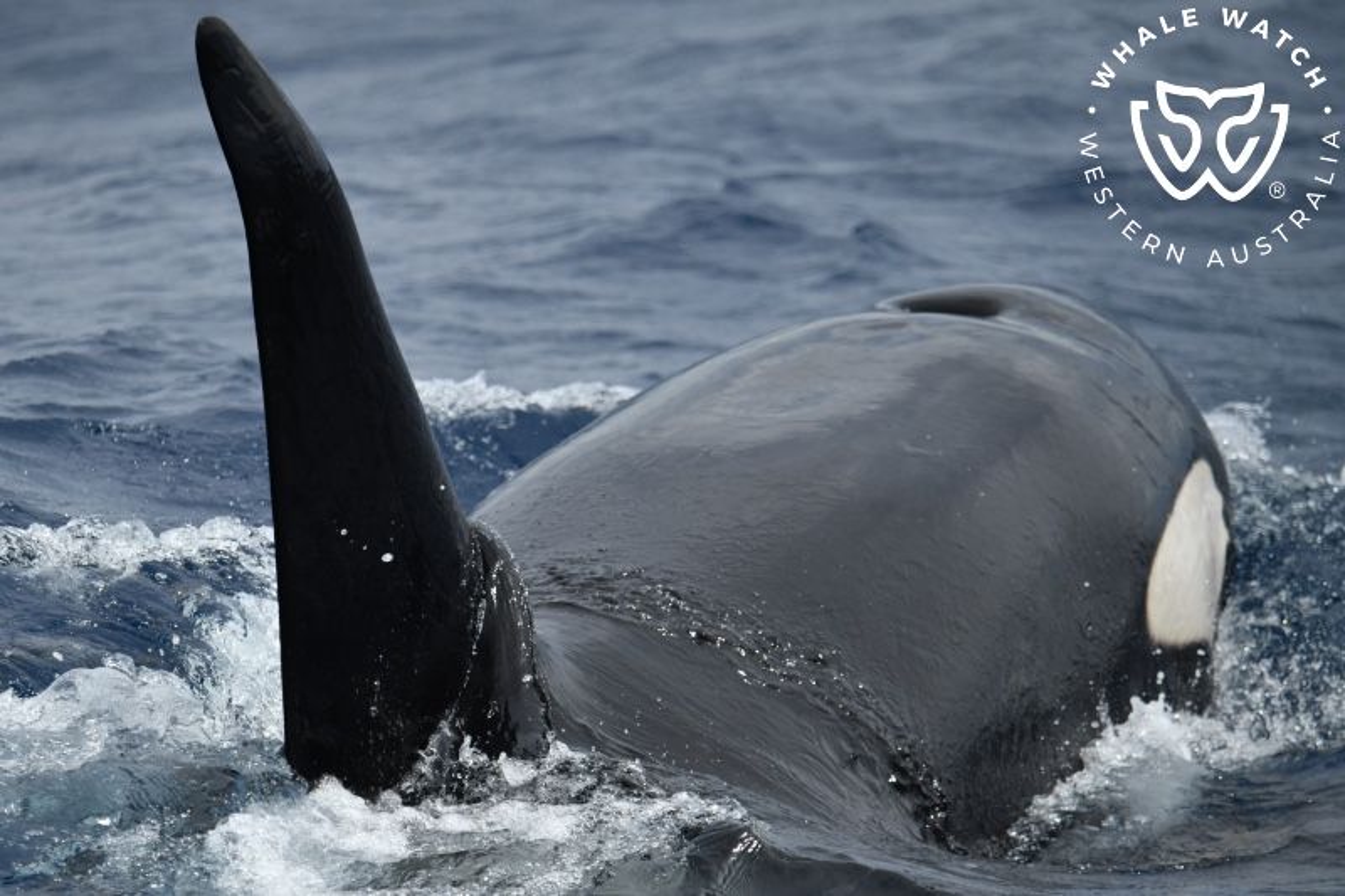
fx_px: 14567
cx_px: 672
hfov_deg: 5.3
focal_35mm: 390
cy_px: 448
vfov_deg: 3.5
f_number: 6
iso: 900
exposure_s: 1/8000
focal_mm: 390
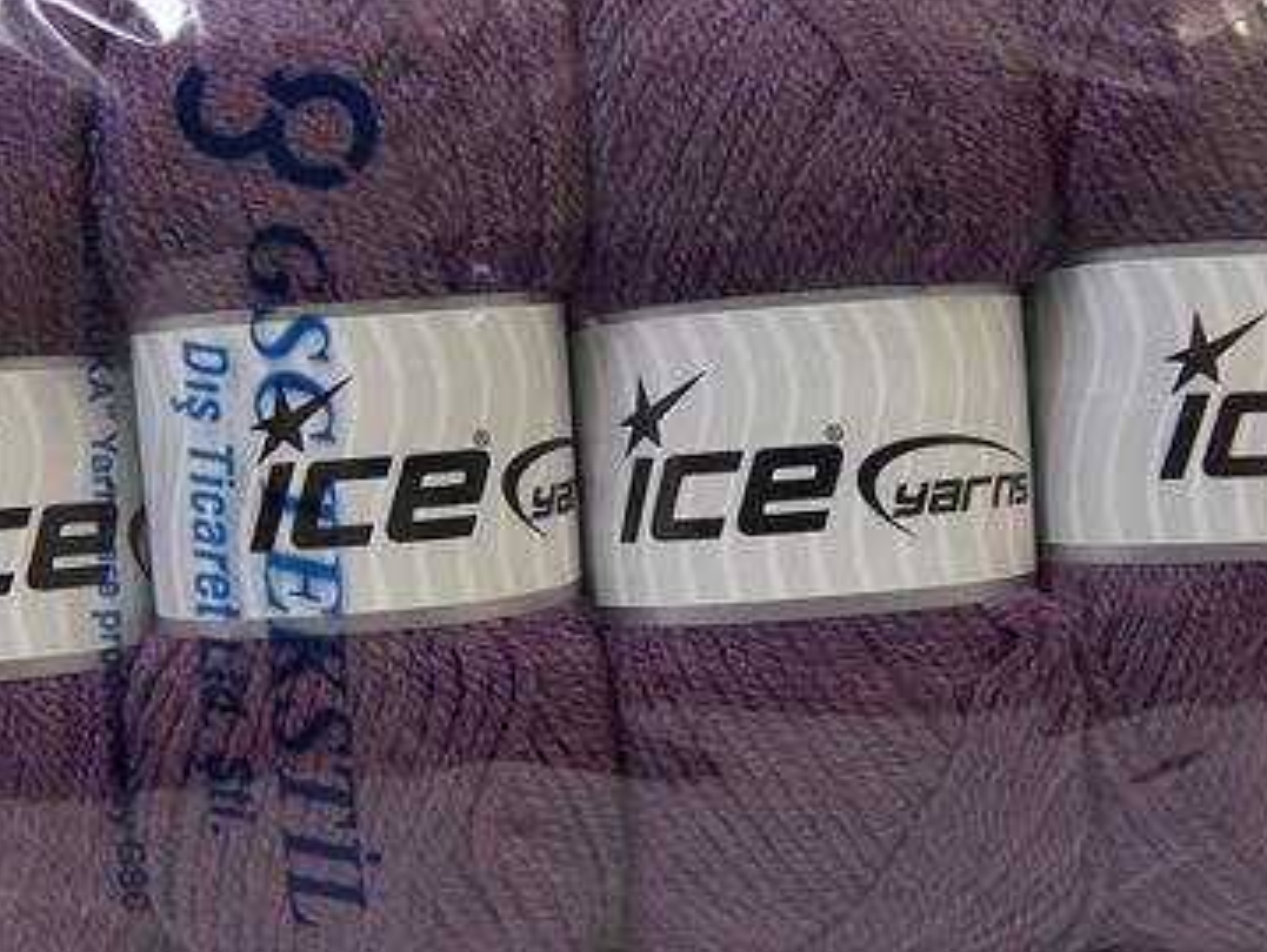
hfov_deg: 38.8
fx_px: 1795
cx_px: 582
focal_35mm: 49
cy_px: 439
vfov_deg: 29.7
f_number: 2.8
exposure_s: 1/15.5
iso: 200
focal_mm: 8.96
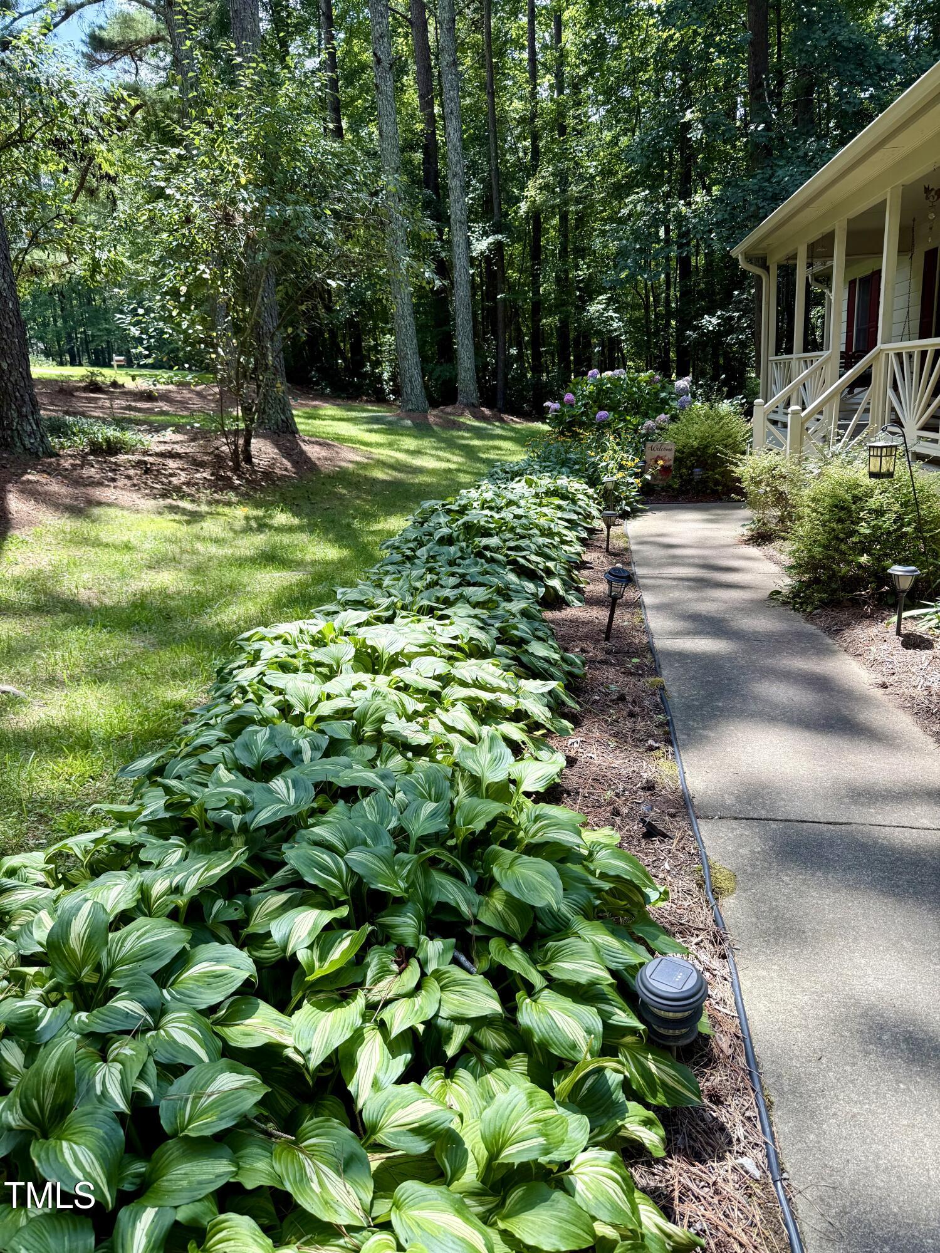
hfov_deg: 56.8
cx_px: 470
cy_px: 626
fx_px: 869
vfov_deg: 71.6
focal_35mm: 24
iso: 80
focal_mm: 6.76
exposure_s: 1/735
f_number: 1.78
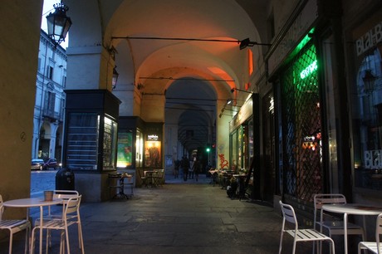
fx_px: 286
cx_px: 191
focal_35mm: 27
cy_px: 127
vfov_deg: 47.9
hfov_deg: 67.4
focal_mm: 18
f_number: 3.5
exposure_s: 1/40
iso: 1600
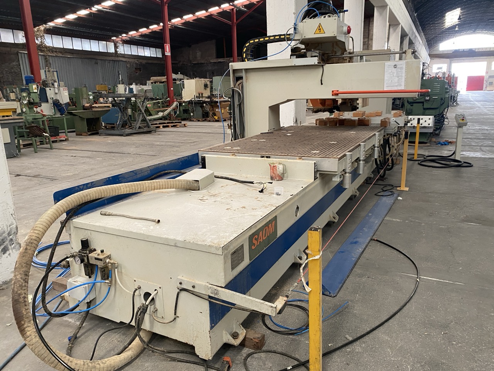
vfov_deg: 53.1
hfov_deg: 67.3
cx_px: 247
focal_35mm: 26
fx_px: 371
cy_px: 186
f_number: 1.8
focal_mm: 4.25
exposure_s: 1/60
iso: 250
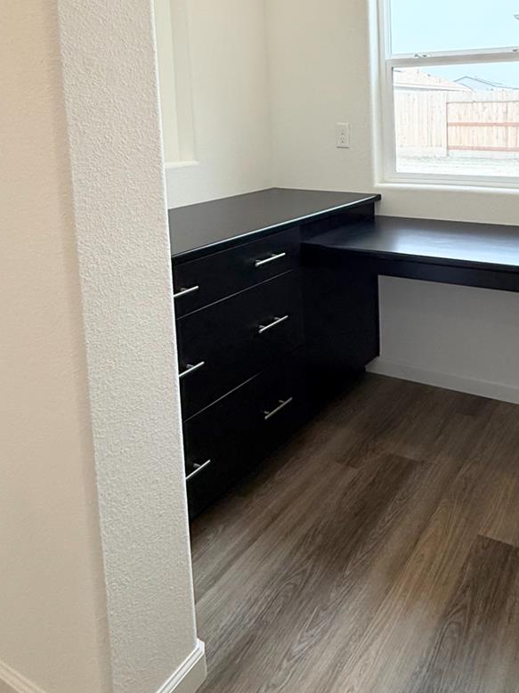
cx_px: 437
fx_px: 540
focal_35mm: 27
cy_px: 170
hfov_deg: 47.6
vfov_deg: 61.5
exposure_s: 1/207
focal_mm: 2.22
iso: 64
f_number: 2.2
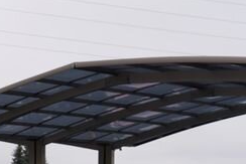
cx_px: -108
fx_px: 718
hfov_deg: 17.7
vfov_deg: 11.7
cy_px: 324
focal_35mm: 105
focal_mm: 25
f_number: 5.6
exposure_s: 1/125
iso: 100
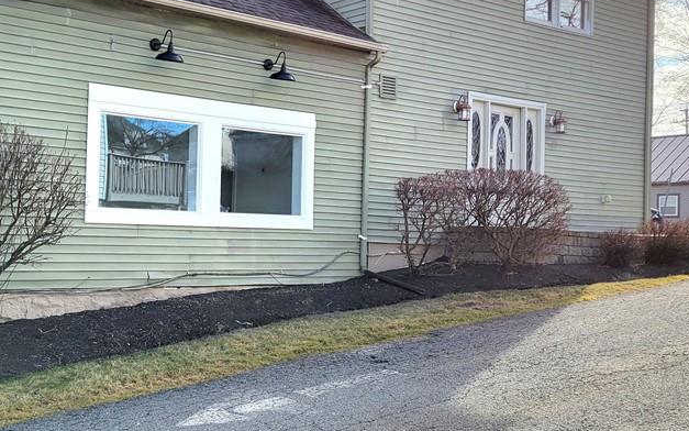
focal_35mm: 45
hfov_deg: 43.0
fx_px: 845
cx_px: 176
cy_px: 212
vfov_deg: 28.6
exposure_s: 1/1667
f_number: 1.8
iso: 40
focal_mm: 5.4
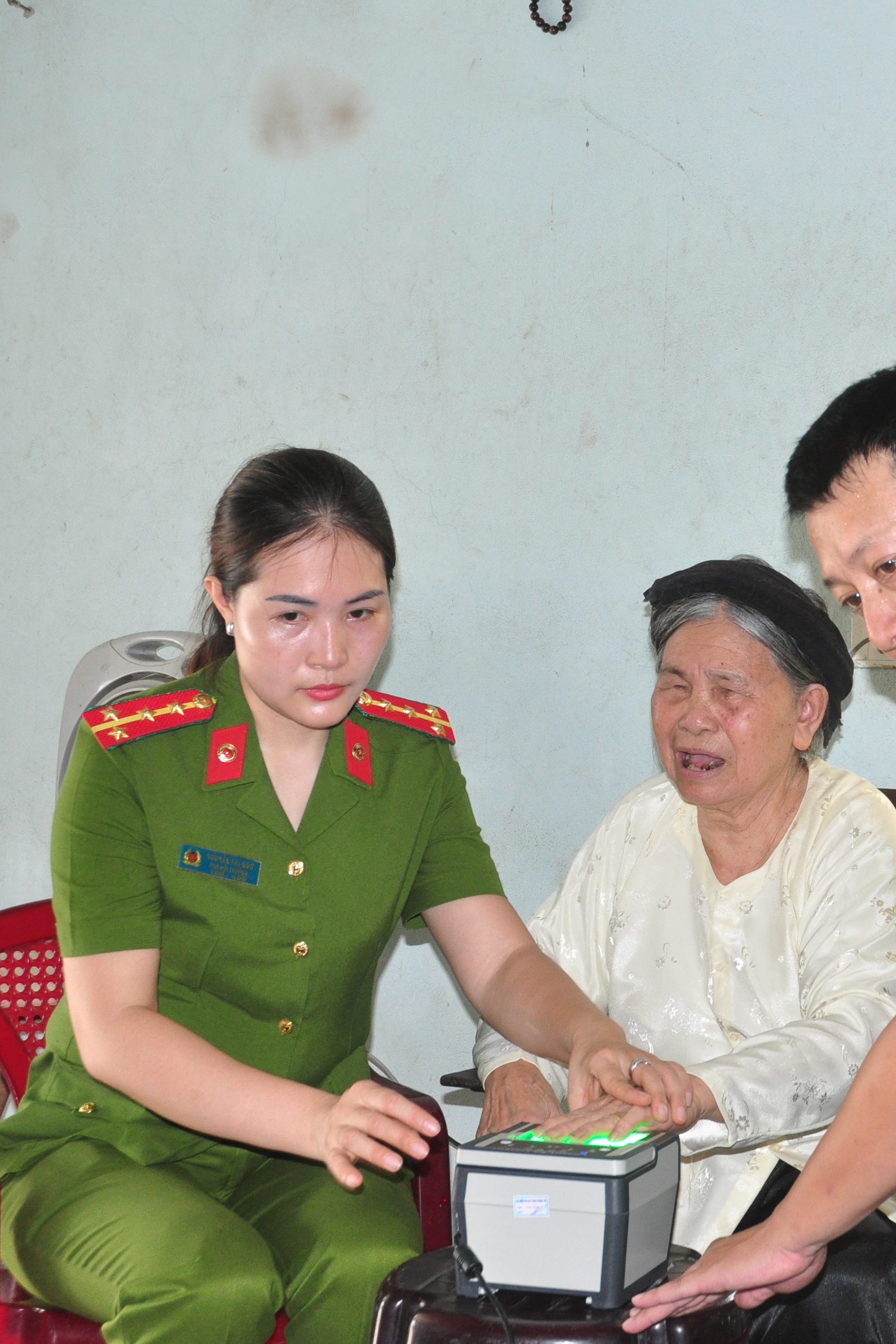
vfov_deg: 30.6
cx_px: 879
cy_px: 670
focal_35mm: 66
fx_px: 2454
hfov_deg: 20.1
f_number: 5
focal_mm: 29
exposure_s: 1/60
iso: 800
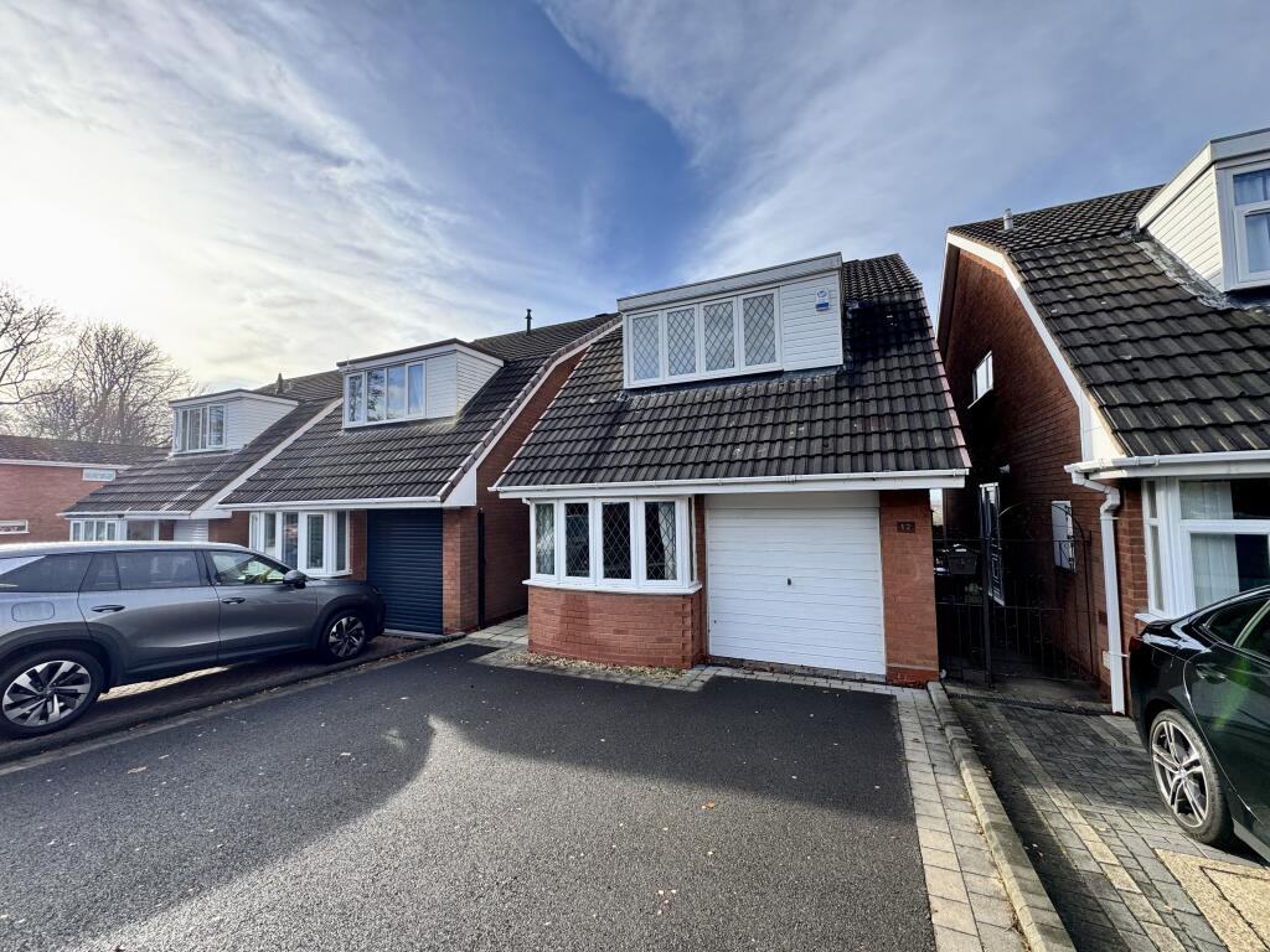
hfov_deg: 102.1
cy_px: 476
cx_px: 635
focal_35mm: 14
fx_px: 514
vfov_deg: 85.7
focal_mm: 2.22
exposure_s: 1/473
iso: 40
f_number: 2.2
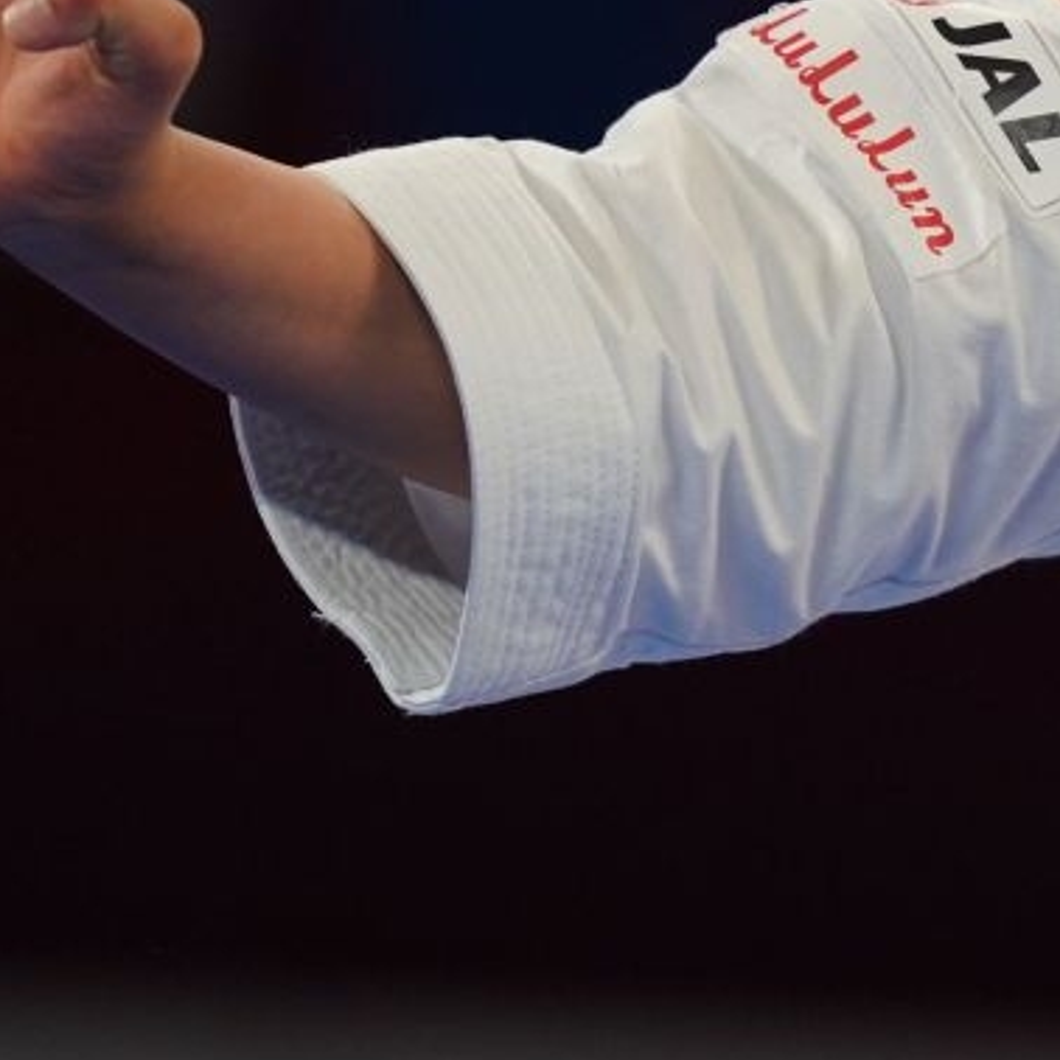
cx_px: 1526
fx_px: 56055
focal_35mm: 1618
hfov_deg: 1.1
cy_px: -474
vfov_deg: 1.1
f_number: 2.8
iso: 1250
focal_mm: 400
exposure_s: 1/500
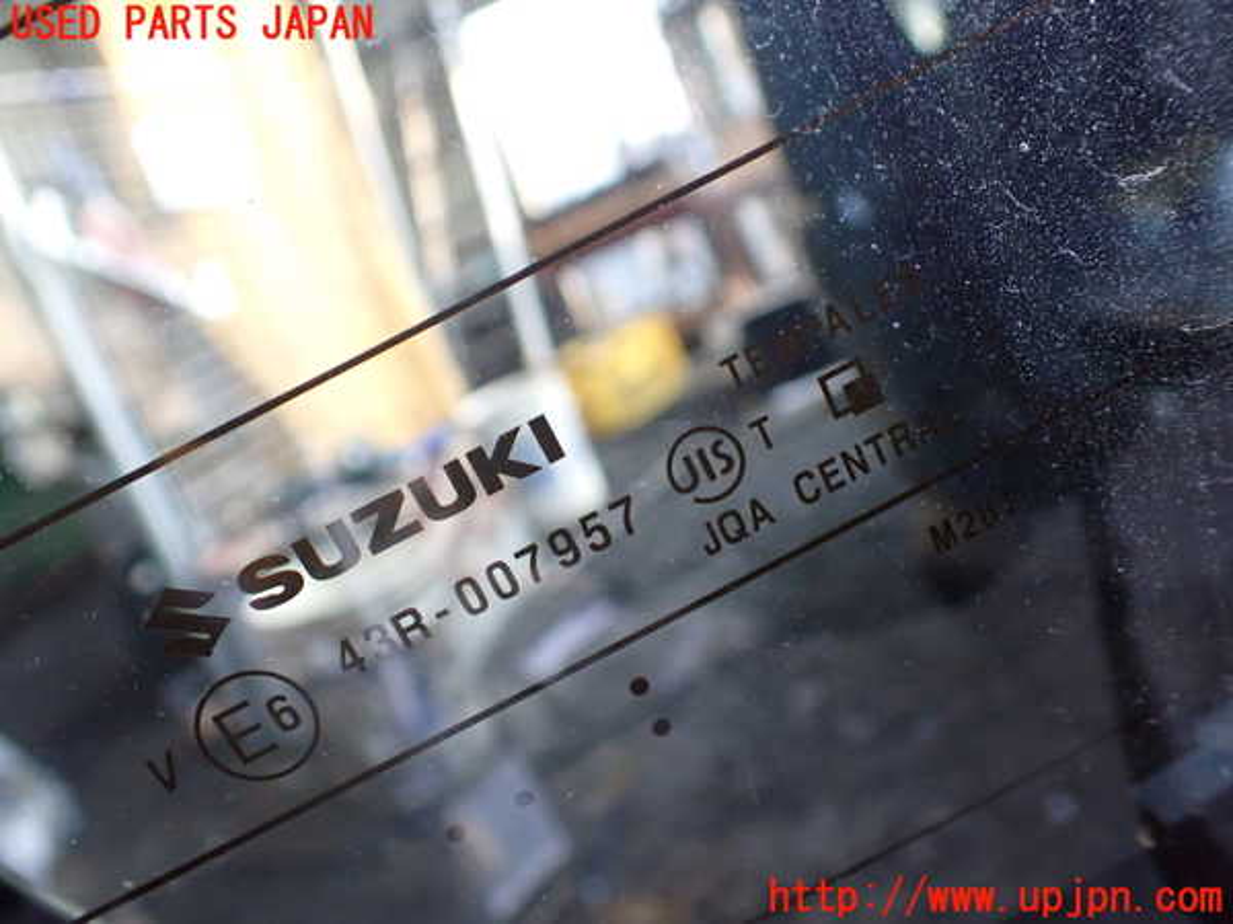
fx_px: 1069
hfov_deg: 60.0
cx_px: 616
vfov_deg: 46.8
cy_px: 462
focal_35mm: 30
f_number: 2.3
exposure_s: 1/125
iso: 800
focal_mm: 5.4
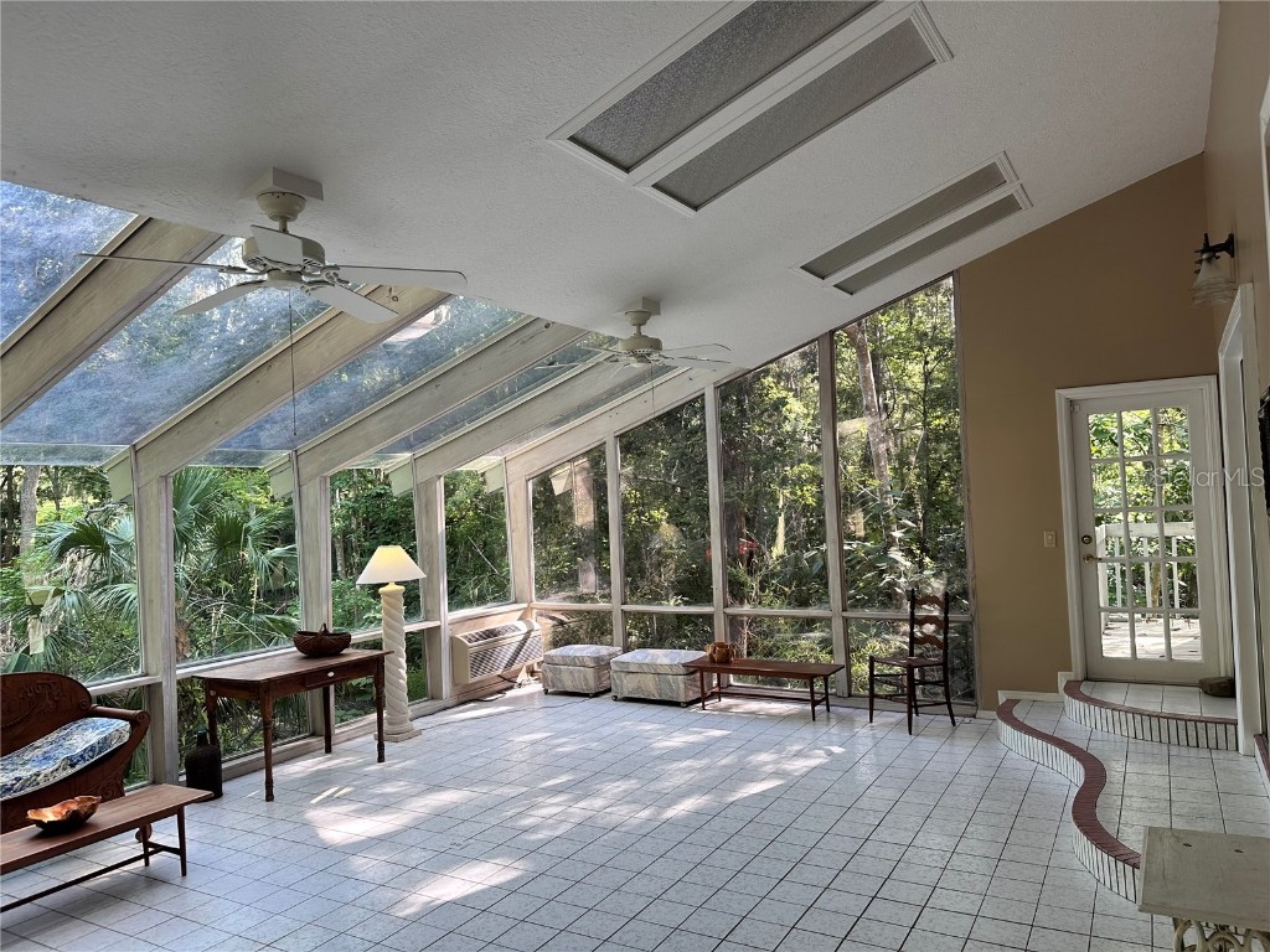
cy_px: 476
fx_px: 881
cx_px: 635
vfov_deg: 56.8
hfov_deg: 71.6
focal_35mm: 24
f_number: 1.78
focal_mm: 6.86
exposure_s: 1/121
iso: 64
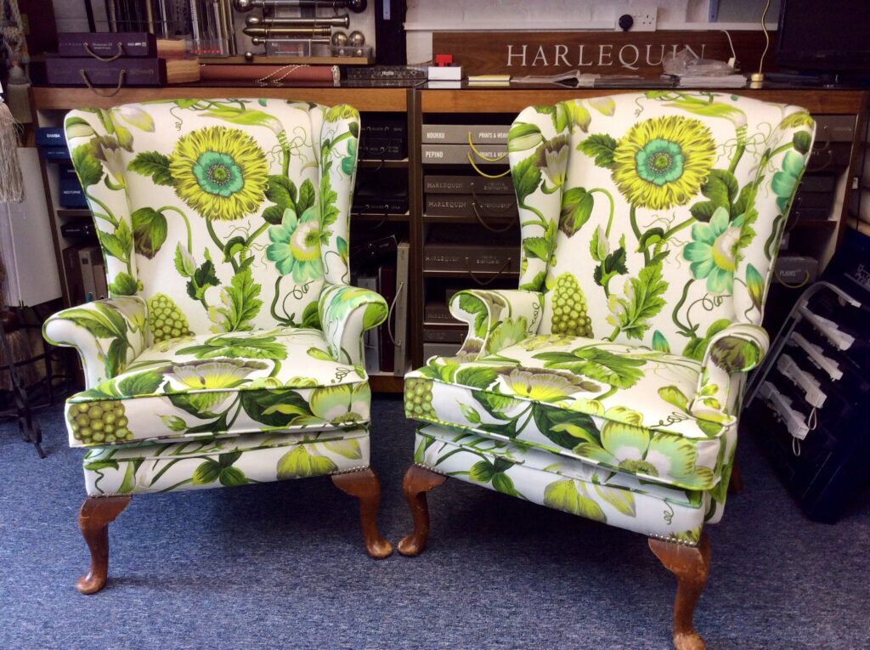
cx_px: 435
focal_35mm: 32
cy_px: 325
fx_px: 803
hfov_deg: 56.9
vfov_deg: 44.1
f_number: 2.4
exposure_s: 1/25
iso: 50
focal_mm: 3.3
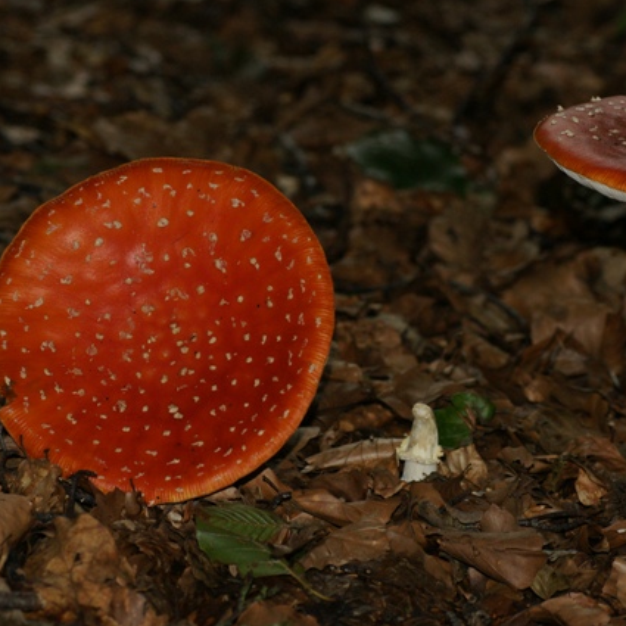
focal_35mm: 173
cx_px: 442
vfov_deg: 10.1
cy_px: 313
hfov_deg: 10.1
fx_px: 3540
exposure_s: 1/200
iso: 800
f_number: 6.3
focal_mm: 90
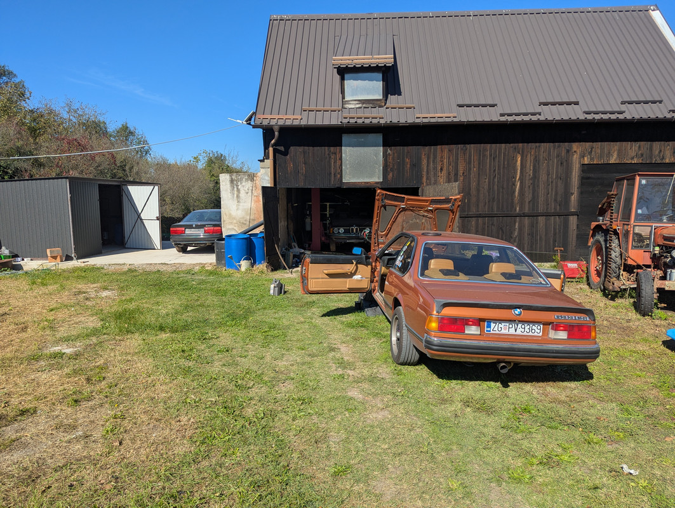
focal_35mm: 24
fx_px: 469
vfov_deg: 56.9
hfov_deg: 71.5
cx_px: 338
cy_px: 254
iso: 42
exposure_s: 1/1887
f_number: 1.85
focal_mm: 6.81
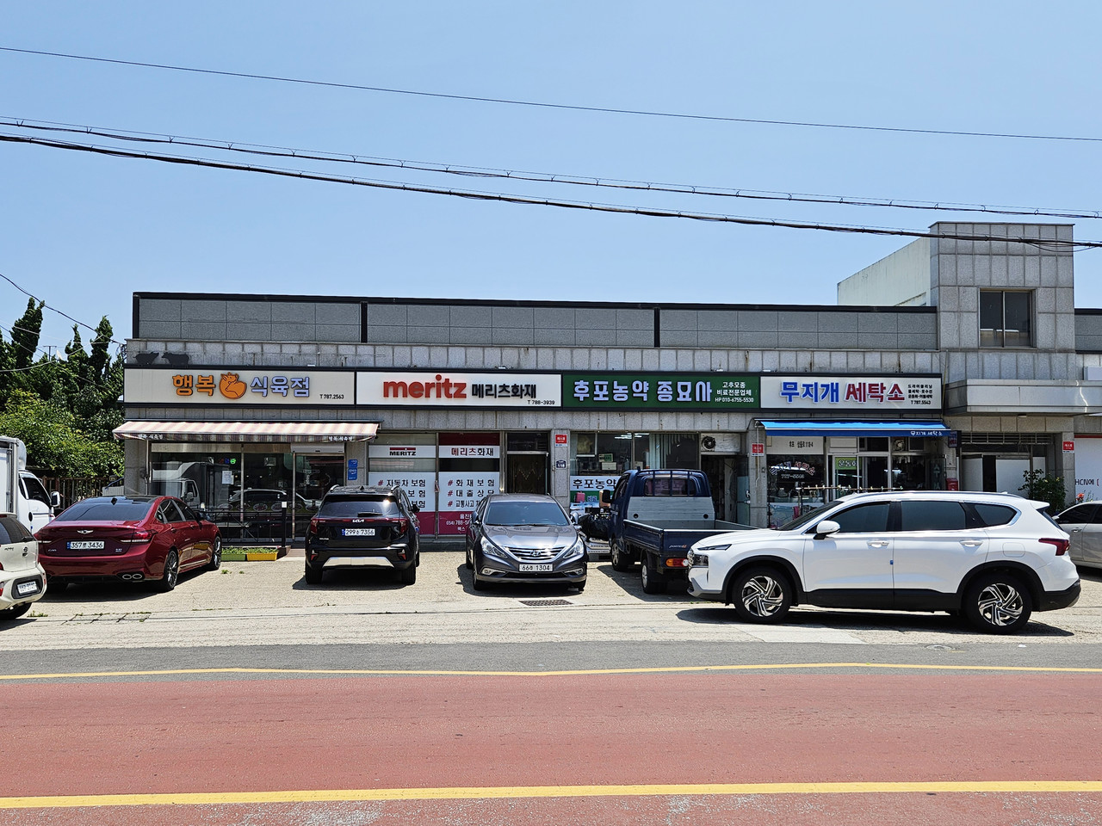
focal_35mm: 23
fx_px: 732
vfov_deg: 58.9
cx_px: 551
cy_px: 413
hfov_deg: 73.9
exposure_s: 1/2565
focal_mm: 5.4
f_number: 1.8
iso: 25
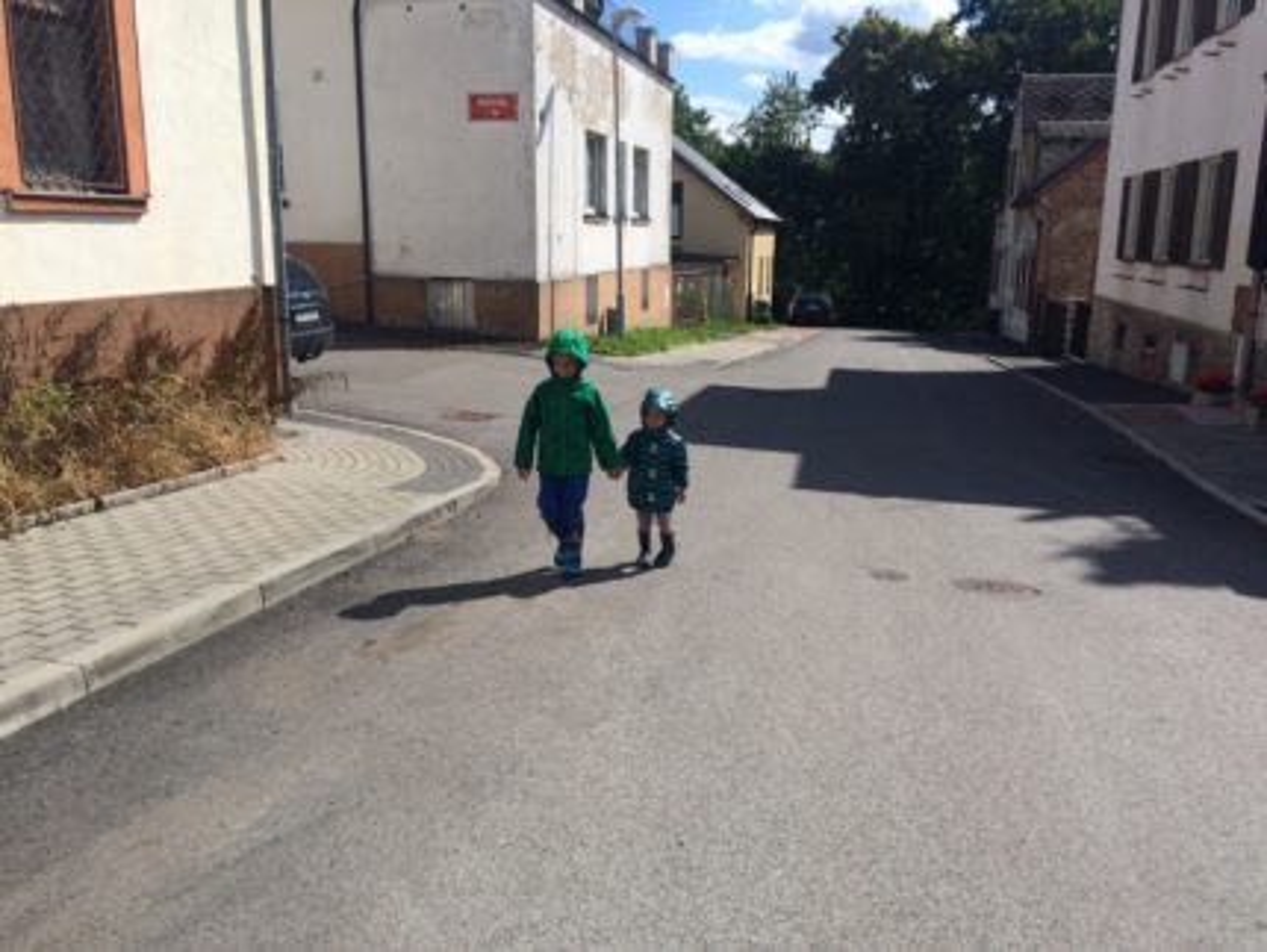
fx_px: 1062
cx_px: 634
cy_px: 476
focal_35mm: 29
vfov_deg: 48.3
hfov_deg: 61.6
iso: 32
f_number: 2.2
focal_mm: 4.15
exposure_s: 1/2933
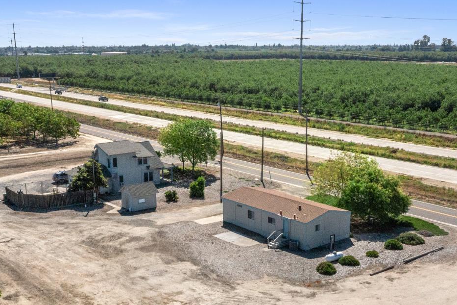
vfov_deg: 29.5
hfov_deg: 43.6
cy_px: 220
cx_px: 227
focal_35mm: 45
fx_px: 571
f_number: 9
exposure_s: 1/3200
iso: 800
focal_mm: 10.26
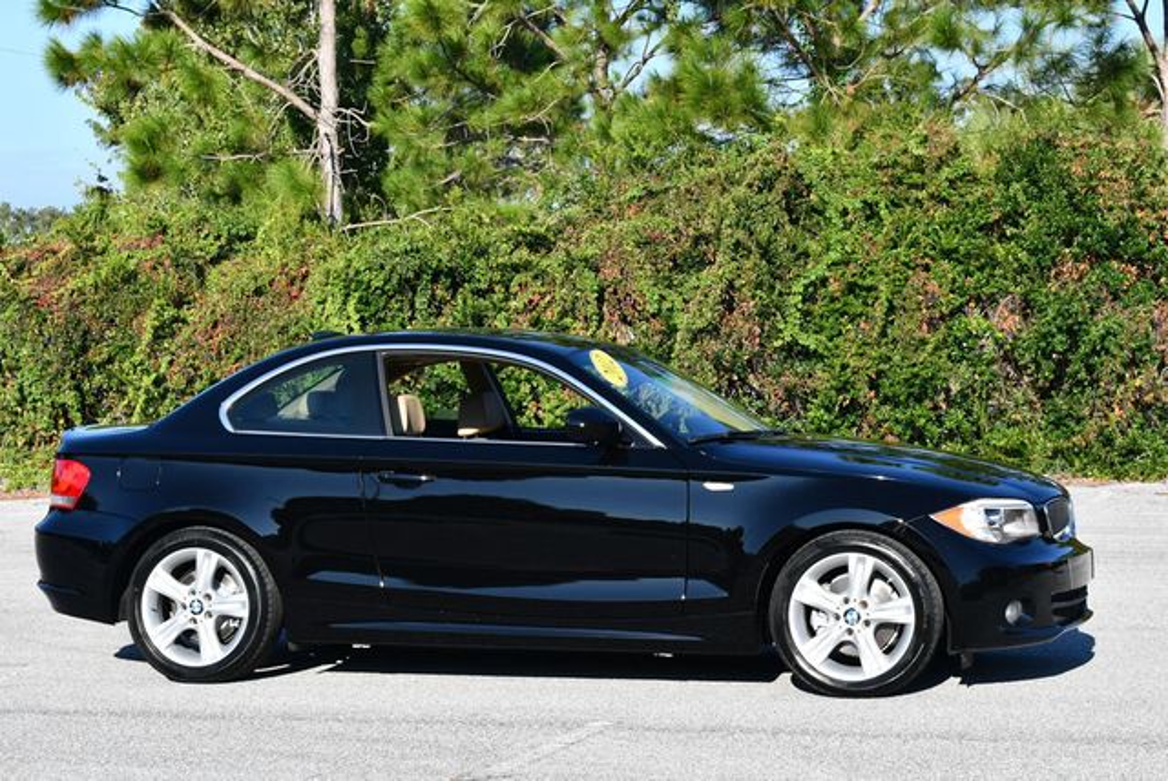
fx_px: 2728
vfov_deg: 16.3
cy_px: 390
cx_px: 584
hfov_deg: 24.2
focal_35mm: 84
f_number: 8
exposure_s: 1/250
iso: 125
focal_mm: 42
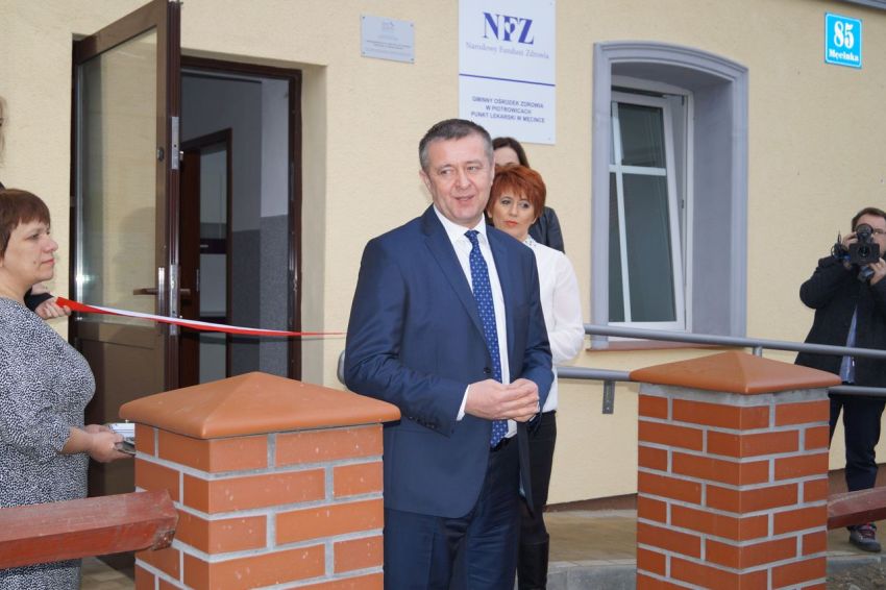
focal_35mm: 42
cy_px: 295
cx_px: 443
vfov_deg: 31.9
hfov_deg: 46.4
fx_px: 1033
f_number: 4.5
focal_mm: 28
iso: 200
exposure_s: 1/160
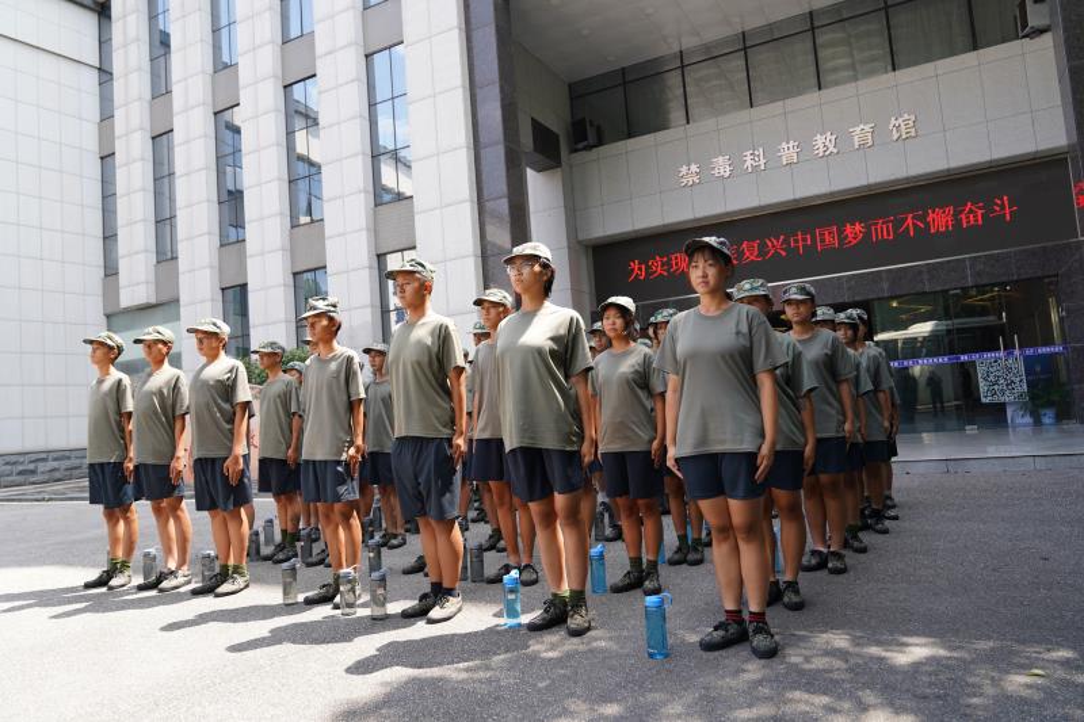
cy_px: 361
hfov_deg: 73.8
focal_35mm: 24
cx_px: 542
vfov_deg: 53.1
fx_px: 722
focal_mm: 24
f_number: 3.5
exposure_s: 1/200
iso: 125
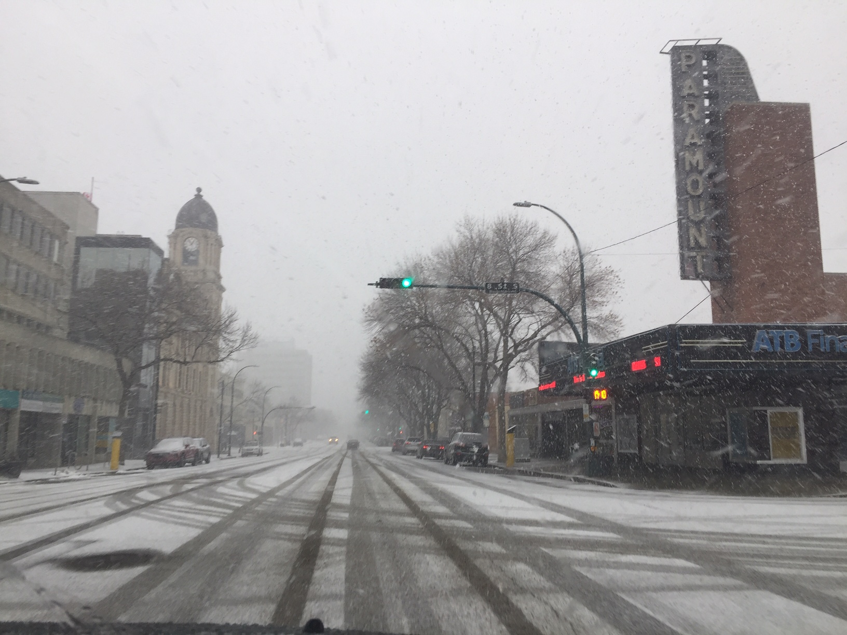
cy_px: 318
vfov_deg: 48.2
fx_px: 710
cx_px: 424
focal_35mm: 29
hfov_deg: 61.7
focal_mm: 4.15
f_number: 2.2
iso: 32
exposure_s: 1/181
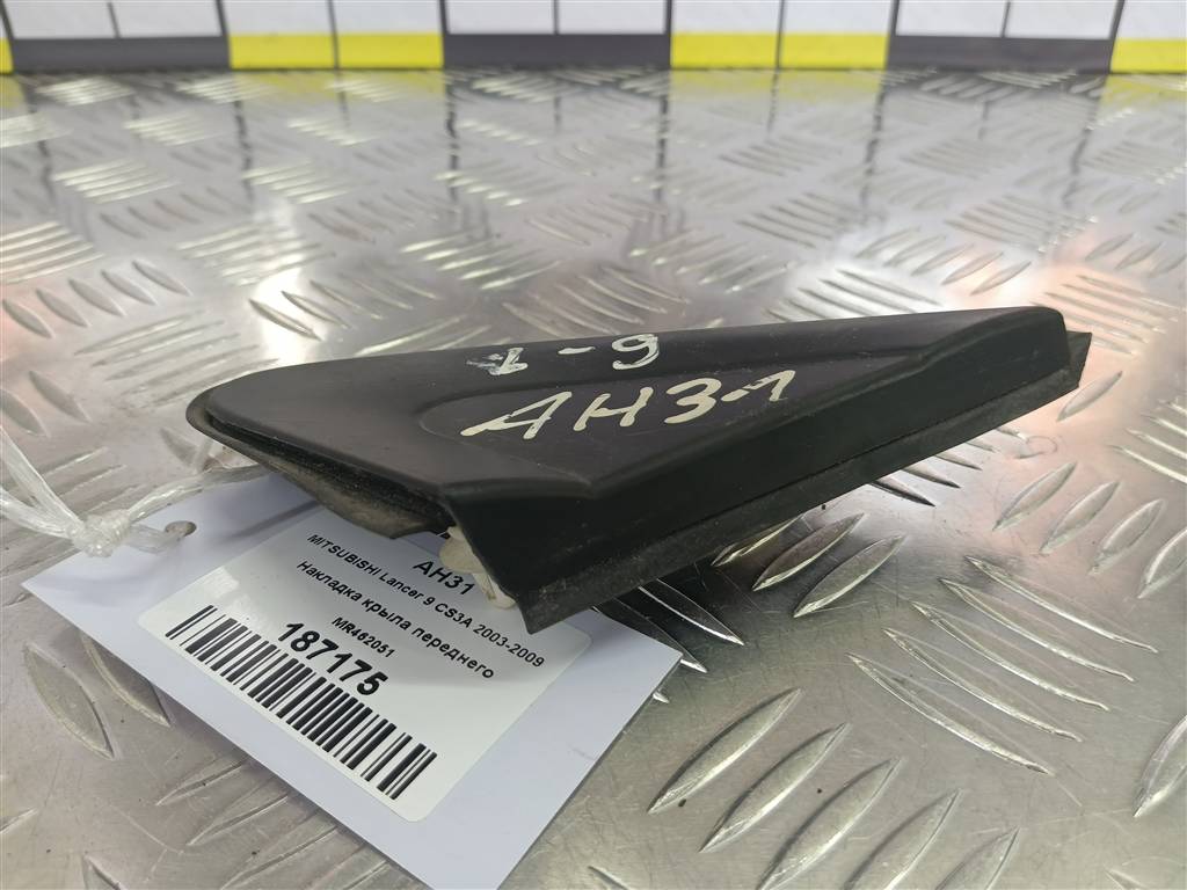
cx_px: 594
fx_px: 926
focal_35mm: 27
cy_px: 445
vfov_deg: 51.4
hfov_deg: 65.3
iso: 91
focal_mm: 4.11
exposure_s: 1/50
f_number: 1.6
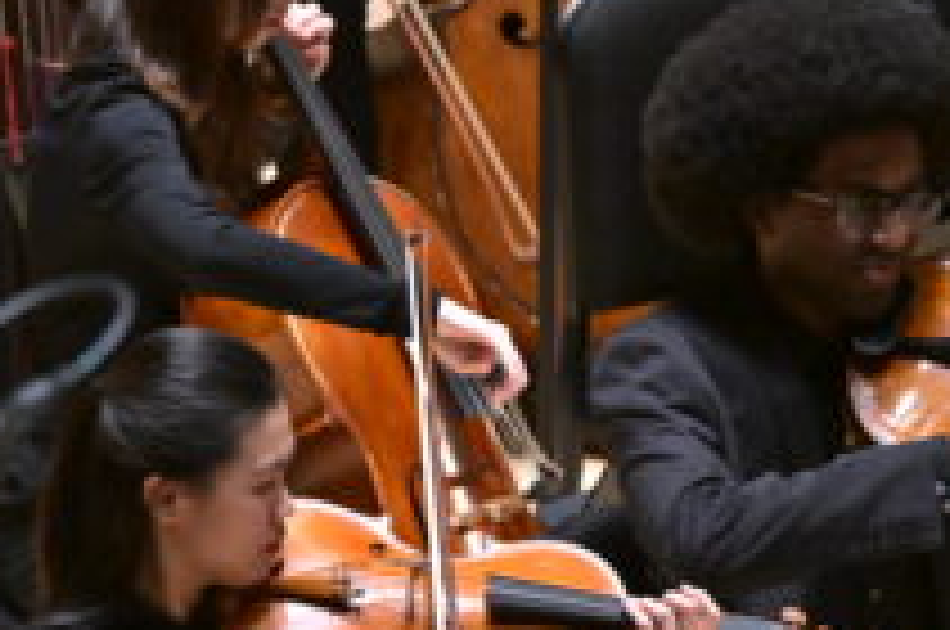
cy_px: 472
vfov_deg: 2.0
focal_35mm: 700
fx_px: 18444
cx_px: 293
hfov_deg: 3.0
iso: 6400
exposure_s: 1/200
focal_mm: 270
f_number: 6.3
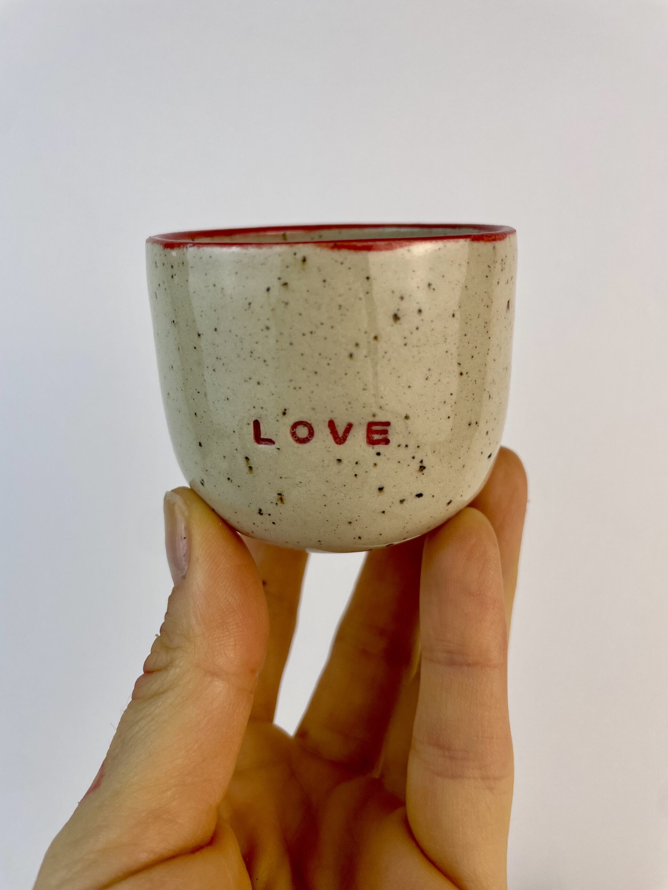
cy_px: 445
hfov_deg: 53.1
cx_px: 334
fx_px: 669
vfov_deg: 67.3
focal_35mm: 26
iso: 32
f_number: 1.6
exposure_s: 1/584
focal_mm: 4.2
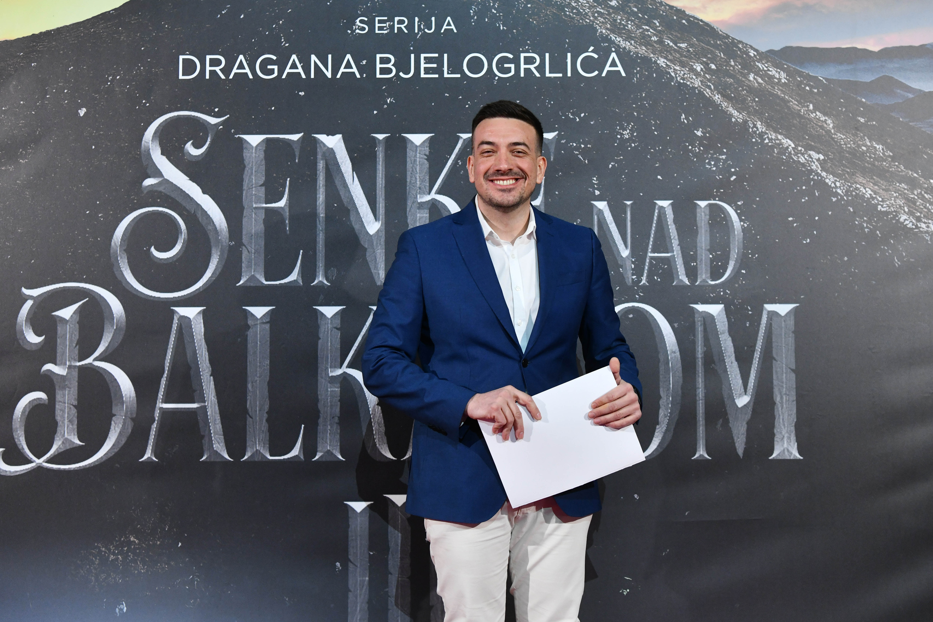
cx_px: 466
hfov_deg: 41.1
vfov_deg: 28.1
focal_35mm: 48
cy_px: 311
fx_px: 1244
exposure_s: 1/640
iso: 1600
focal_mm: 48
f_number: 4
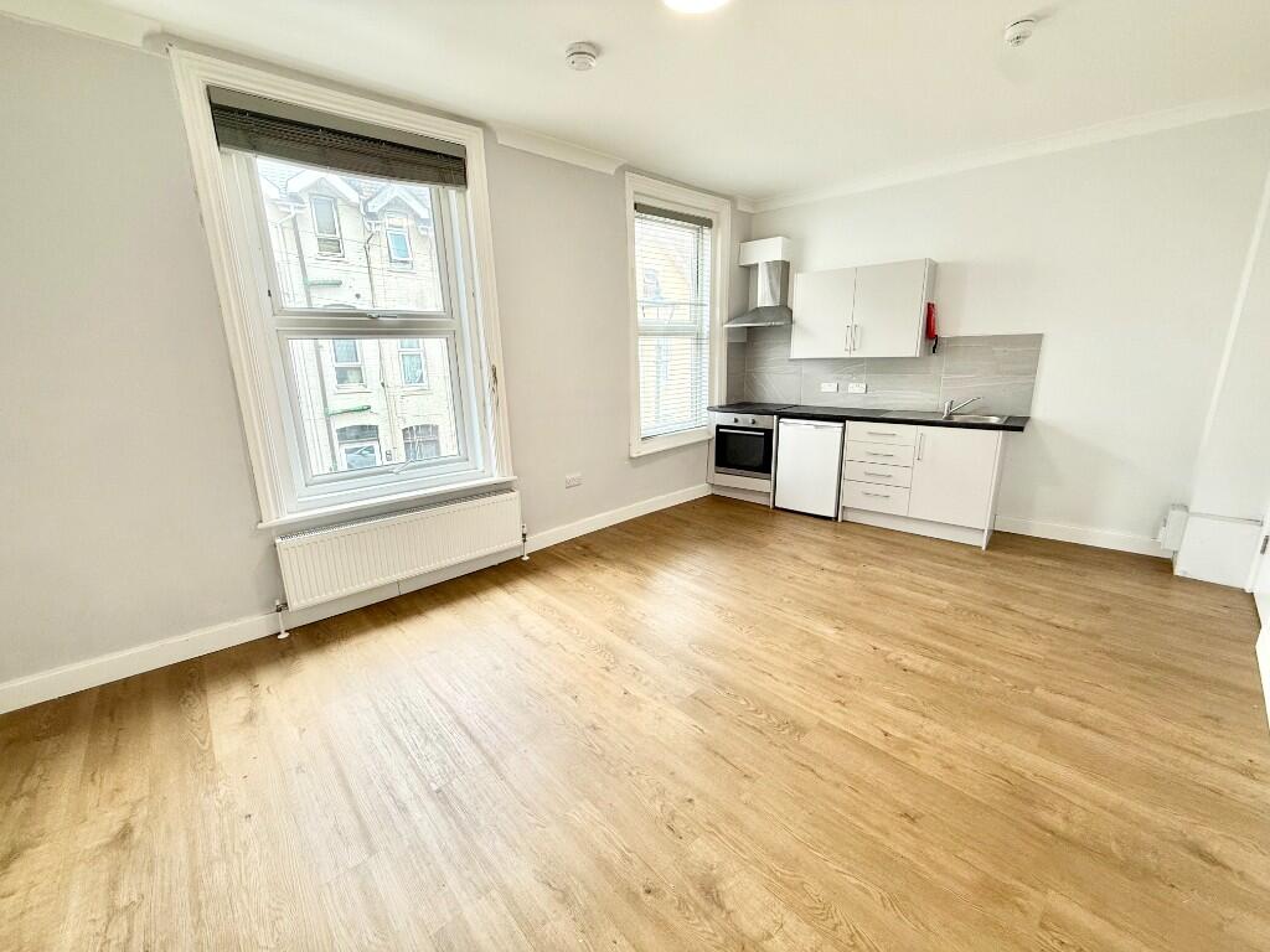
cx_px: 635
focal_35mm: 14
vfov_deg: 85.7
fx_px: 514
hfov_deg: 102.1
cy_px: 476
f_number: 2.2
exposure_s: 1/100
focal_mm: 2.22
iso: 100
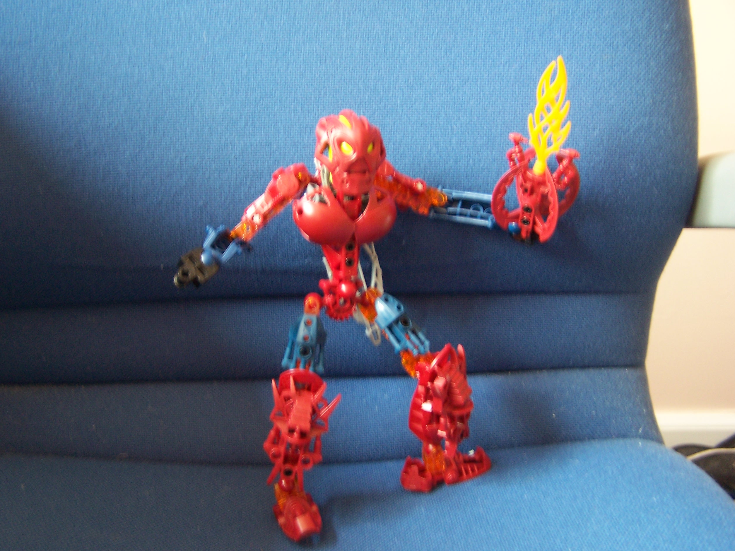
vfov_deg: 36.8
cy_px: 269
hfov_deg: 47.9
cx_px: 362
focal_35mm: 39
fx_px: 828
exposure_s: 1/8
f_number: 2.8
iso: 140
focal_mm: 6.3
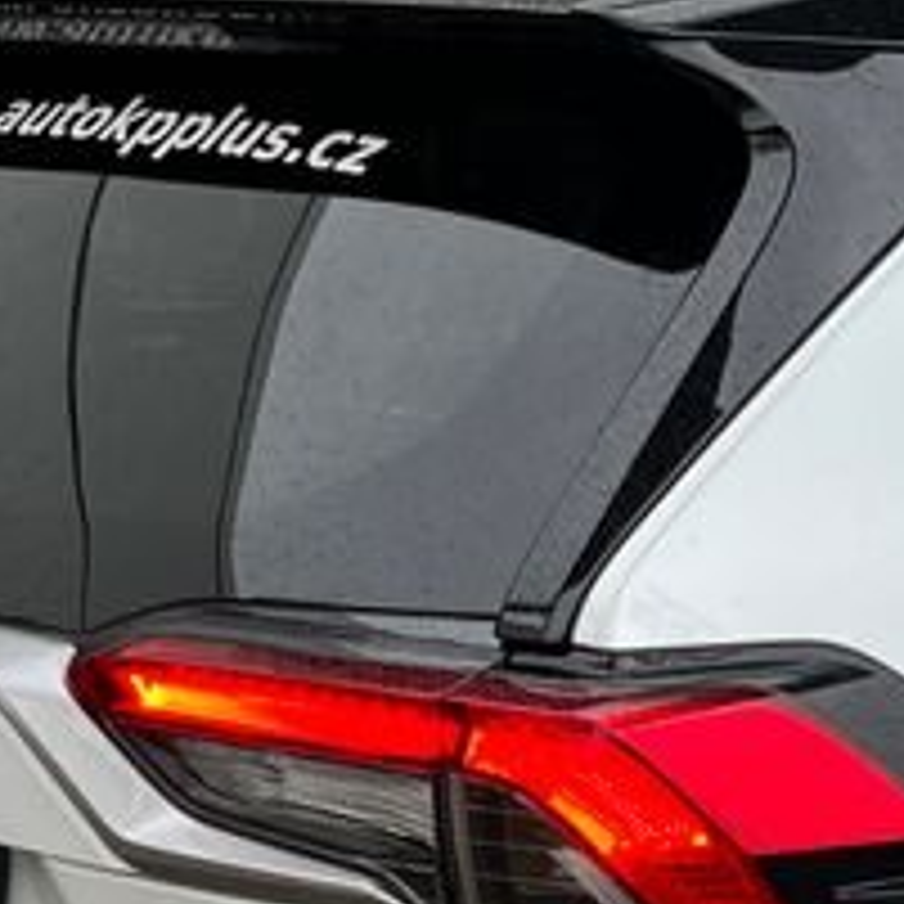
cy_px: 989
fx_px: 3457
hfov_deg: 14.6
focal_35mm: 117
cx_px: 958
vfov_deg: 14.6
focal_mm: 5.1
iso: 32
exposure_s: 1/122
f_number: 1.6
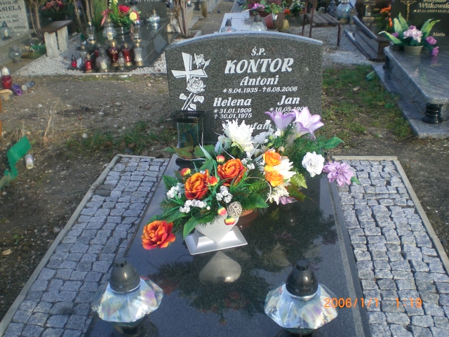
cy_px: 168
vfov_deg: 37.7
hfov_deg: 49.0
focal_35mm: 38
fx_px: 493
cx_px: 224
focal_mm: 6.3
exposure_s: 1/200
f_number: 3.1
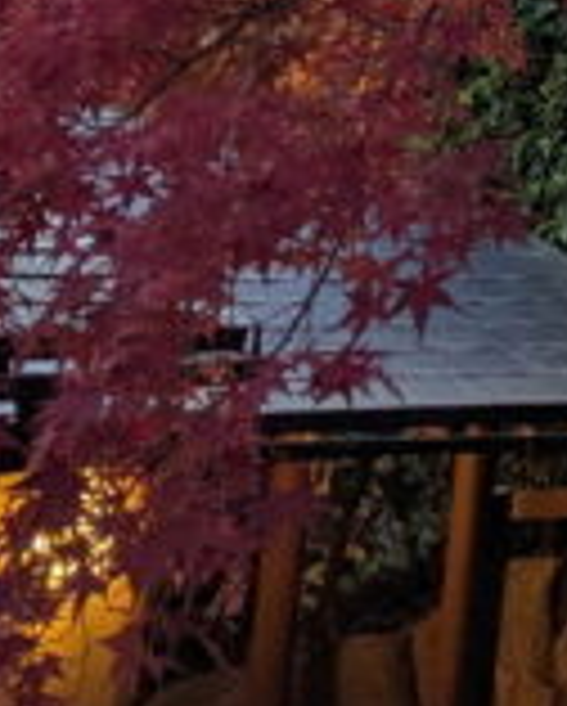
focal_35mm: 153
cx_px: 1181
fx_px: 3203
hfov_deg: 9.4
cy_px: -1322
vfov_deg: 9.9
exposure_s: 1/40
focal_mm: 6.81
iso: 48
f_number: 1.85
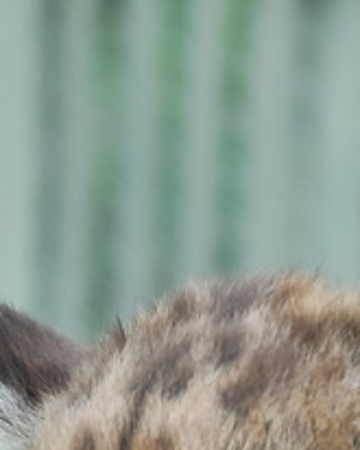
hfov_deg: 3.8
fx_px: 5403
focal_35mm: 406
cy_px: 1083
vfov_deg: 4.6
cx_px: 386
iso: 250
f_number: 6.7
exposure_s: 1/180
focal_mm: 58
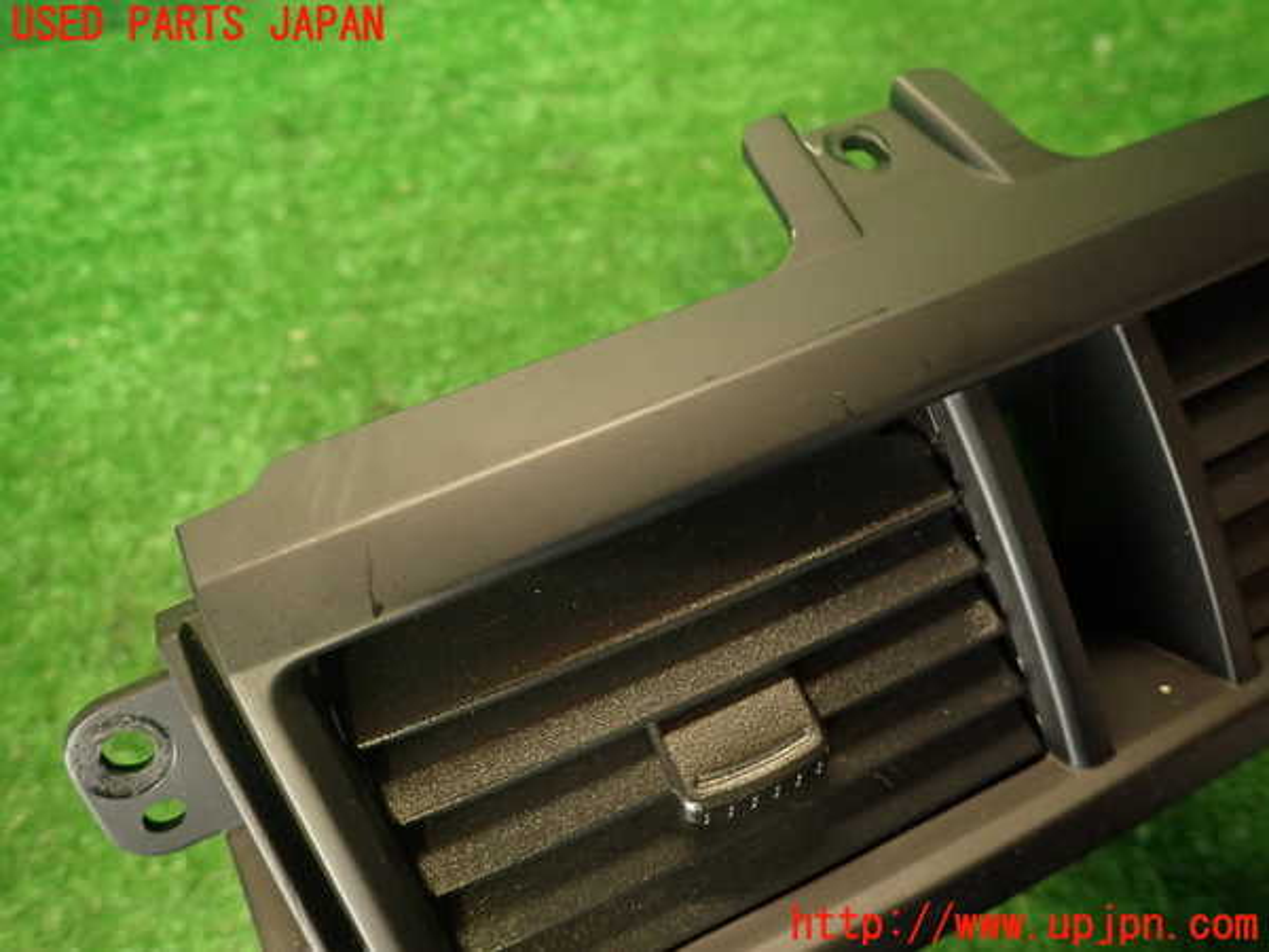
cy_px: 476
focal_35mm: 25
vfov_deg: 54.9
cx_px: 634
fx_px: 916
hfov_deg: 69.4
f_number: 2
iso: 320
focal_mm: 4.5
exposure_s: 1/30
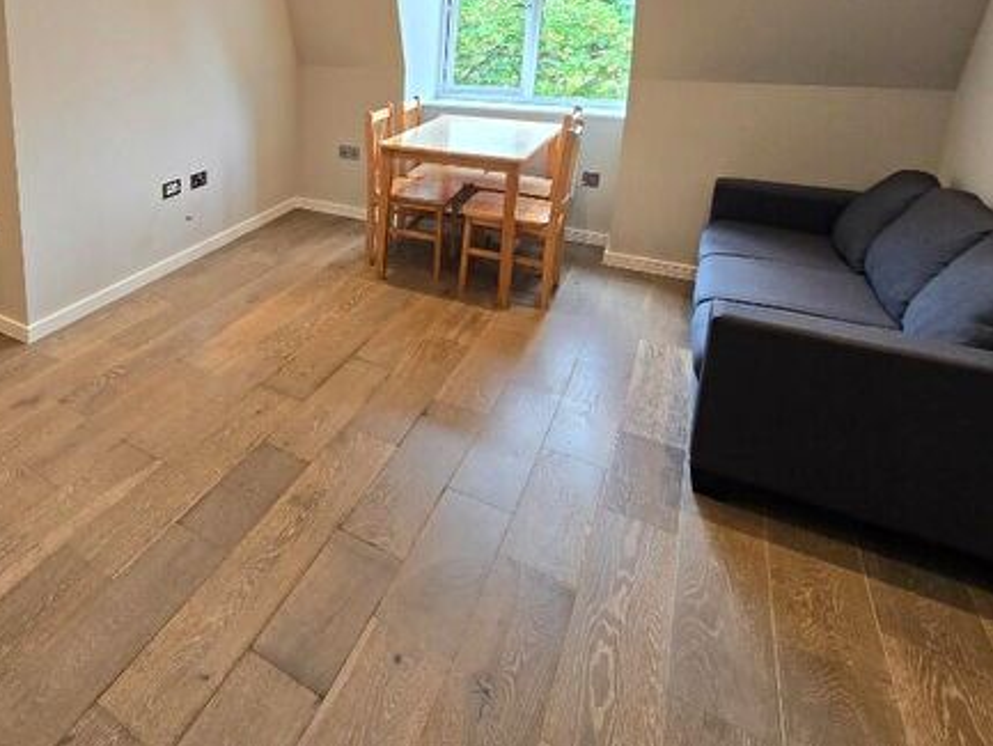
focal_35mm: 21
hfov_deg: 71.1
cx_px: 200
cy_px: 153
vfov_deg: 58.7
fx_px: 603
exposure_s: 1/50
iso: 64
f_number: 2.2
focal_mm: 2.2
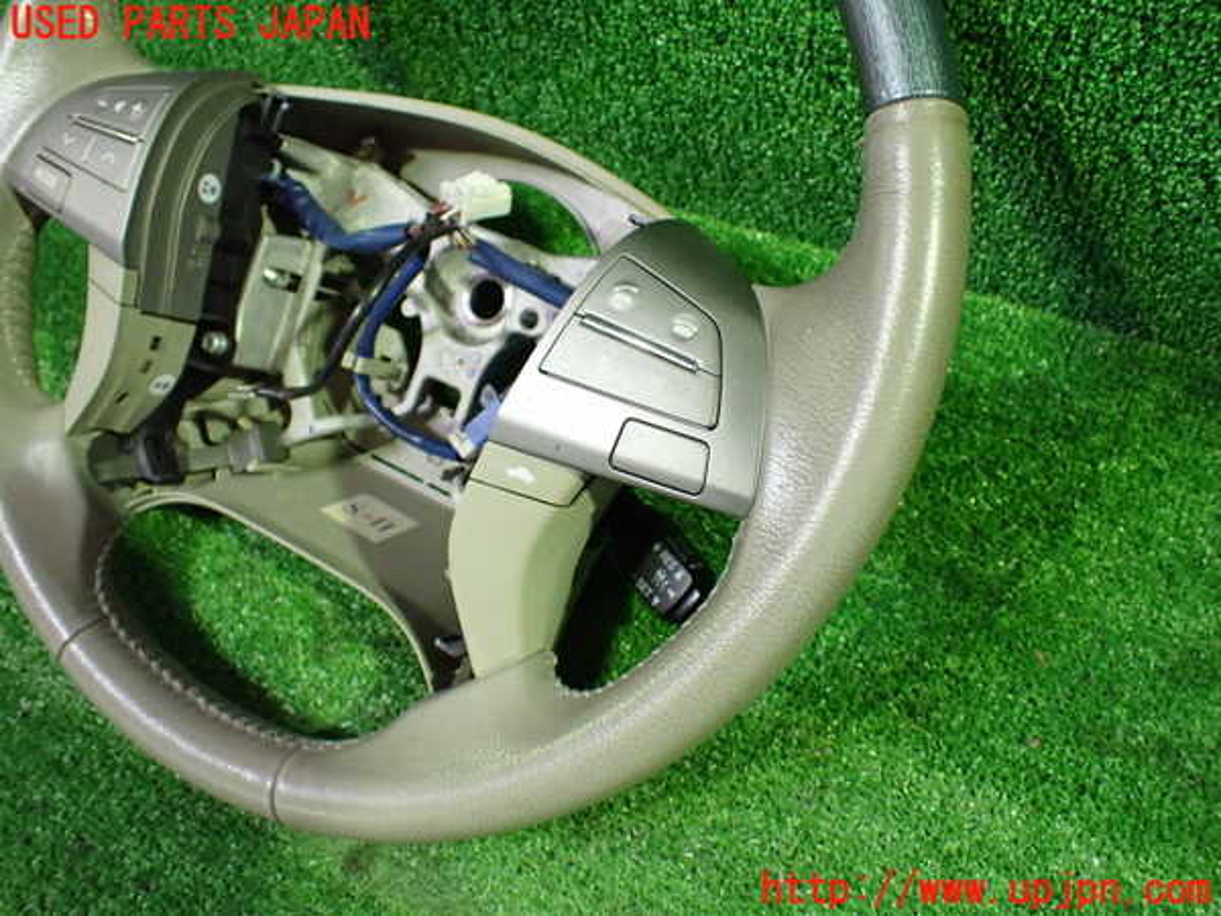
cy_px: 458
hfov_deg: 60.0
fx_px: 1058
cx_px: 610
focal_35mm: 30
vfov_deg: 46.8
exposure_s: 1/60
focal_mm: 5.4
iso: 800
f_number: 2.3
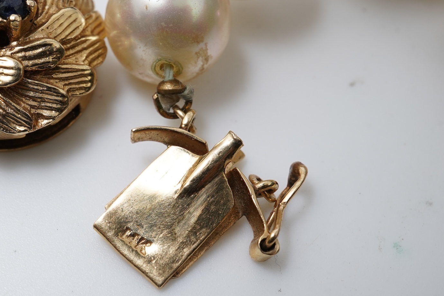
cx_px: 137
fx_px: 789
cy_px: 207
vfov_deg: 21.1
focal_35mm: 64
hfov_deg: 31.1
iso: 400
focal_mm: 30
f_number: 20
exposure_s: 1/125
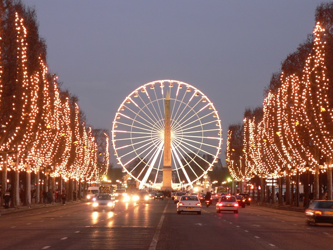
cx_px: 166
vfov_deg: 11.4
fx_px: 1251
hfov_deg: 15.2
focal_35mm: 130
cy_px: 125
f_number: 3.2
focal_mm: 21.6
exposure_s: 1/5
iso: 80
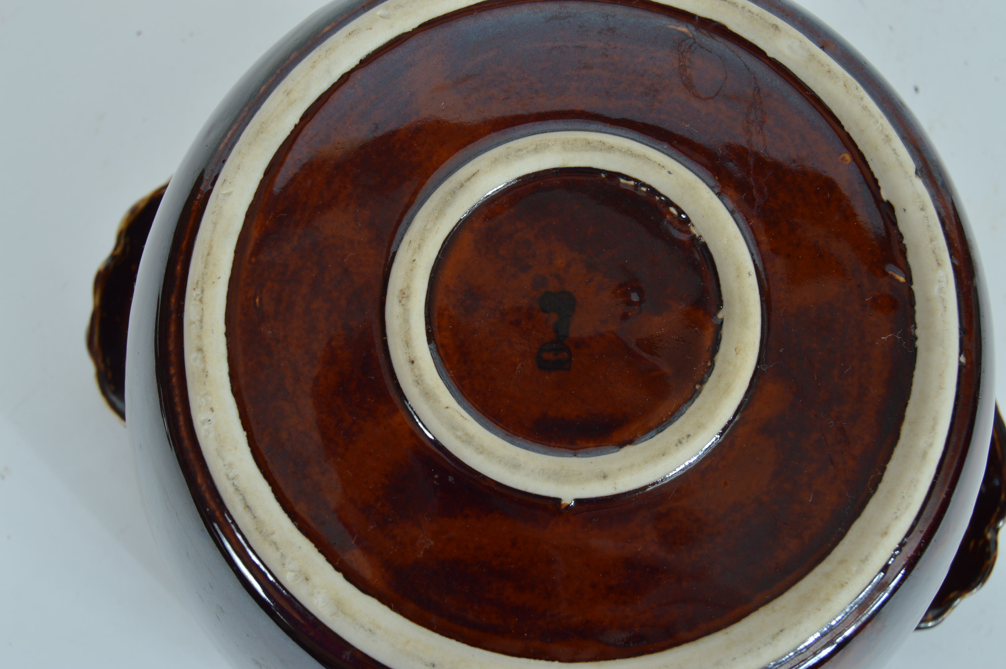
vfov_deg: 29.8
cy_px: 334
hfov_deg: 43.6
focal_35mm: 45
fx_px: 1256
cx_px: 503
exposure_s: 1/80
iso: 100
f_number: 9
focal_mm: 30
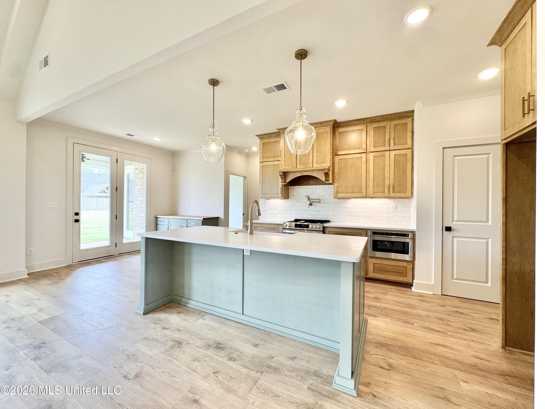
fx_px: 220
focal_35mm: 14
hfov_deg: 102.1
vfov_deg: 85.7
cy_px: 204
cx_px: 272
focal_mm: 2.22
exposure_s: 1/120
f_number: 2.2
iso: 80
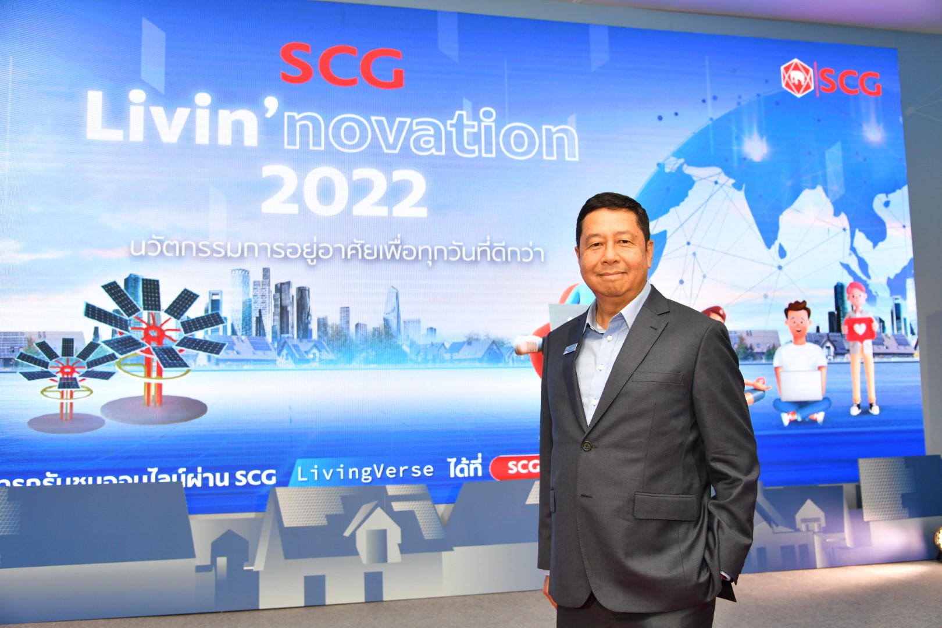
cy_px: 314
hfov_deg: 58.7
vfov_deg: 41.1
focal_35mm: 32
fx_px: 837
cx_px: 471
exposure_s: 1/125
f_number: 5
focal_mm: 32
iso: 800
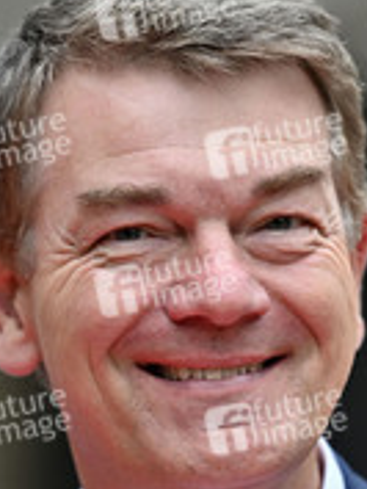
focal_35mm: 490
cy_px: 354
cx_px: 203
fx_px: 6918
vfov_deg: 4.0
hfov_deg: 3.0
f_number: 2.8
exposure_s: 1/500
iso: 800
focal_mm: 200
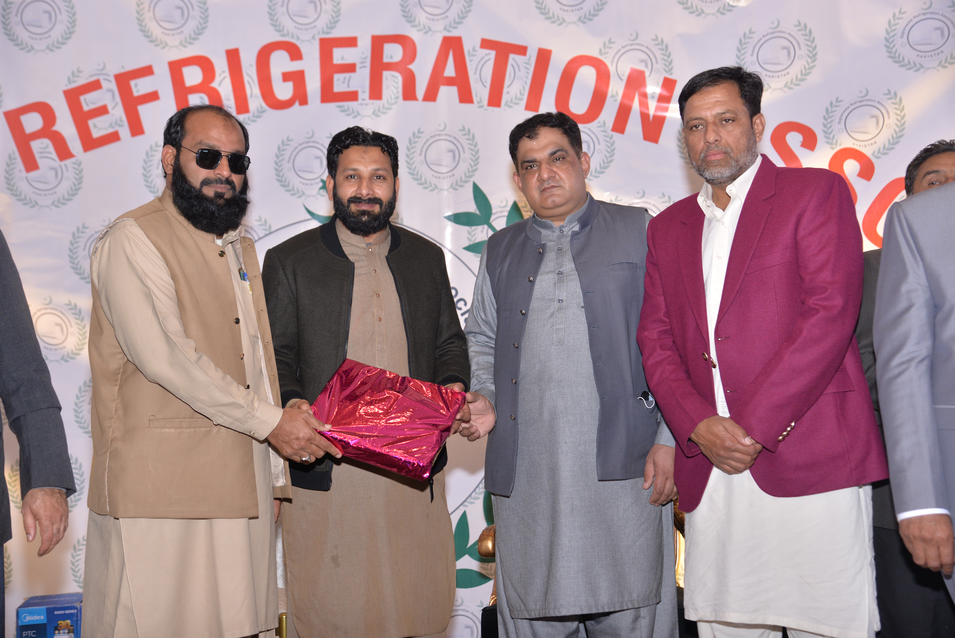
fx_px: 1380
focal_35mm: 52
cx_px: 478
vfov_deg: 26.0
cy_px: 319
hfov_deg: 38.2
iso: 640
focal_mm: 52
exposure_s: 1/200
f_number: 4
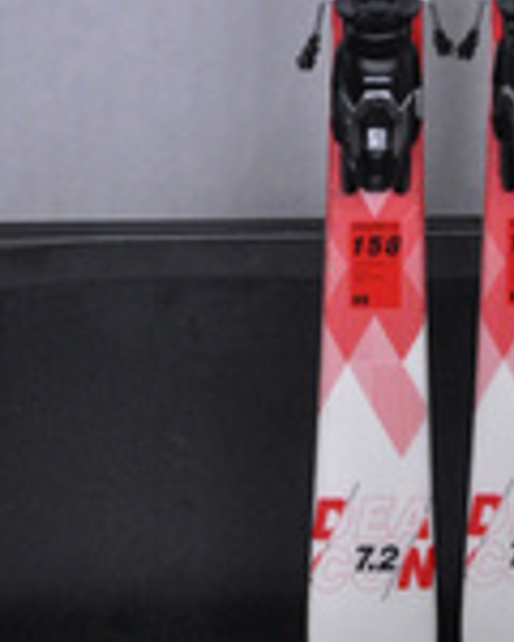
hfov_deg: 15.1
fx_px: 1921
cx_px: 456
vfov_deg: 17.2
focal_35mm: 101
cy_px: -308
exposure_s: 1/125
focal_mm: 24
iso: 3200
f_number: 9.5
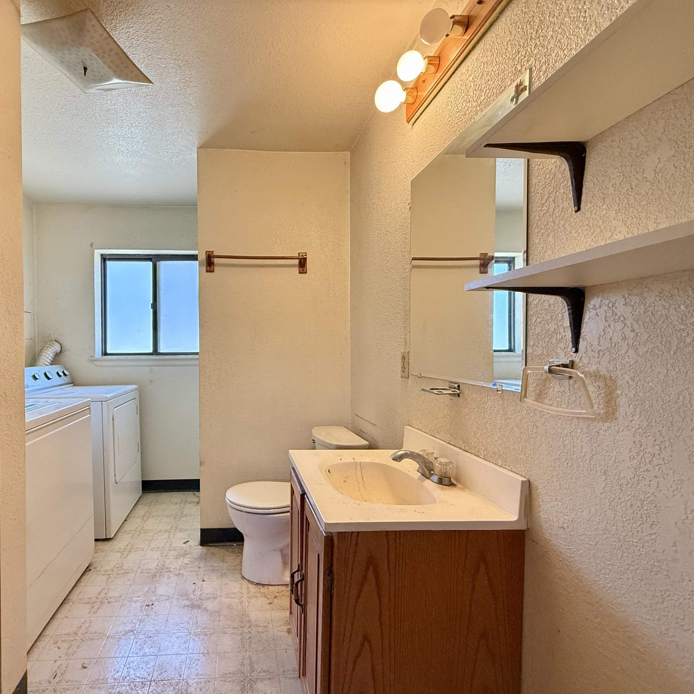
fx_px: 386
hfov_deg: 82.4
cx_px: 261
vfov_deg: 83.9
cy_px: 357
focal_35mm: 17
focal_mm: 2.22
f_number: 2.2
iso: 640
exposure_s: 1/120
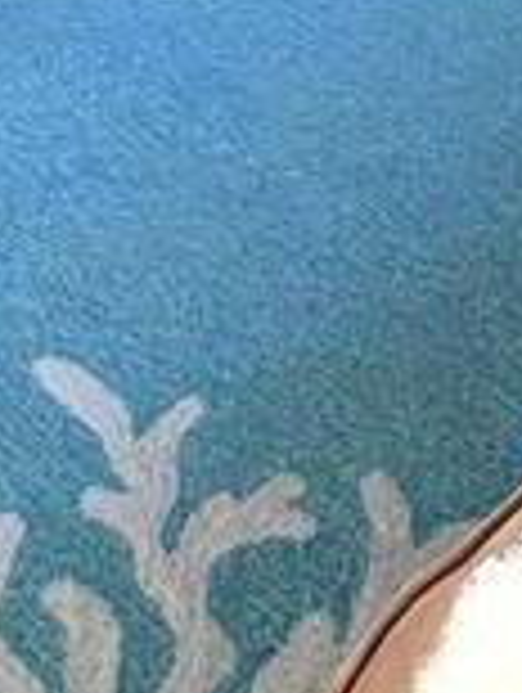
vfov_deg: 14.8
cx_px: 90
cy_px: -837
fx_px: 1965
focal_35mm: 98
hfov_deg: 15.0
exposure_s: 1/120
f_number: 2.2
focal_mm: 2.22
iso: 100
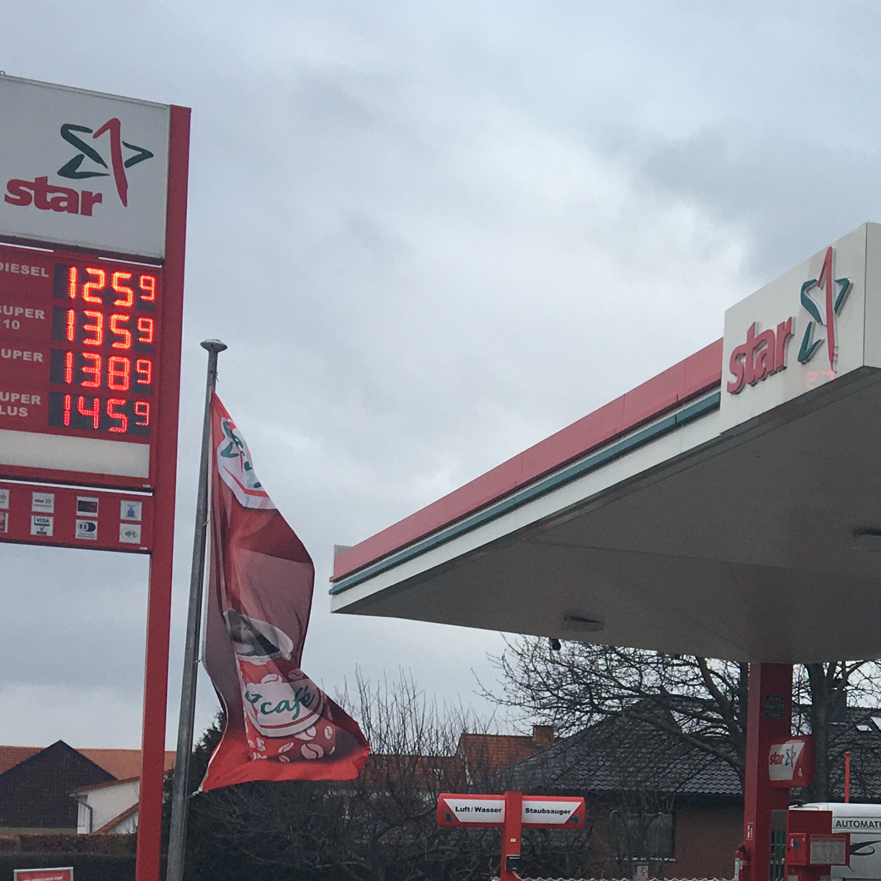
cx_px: 1142
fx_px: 2073
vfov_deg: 23.5
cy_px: 739
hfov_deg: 21.7
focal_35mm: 72
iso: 25
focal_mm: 4.15
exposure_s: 1/561
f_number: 2.2
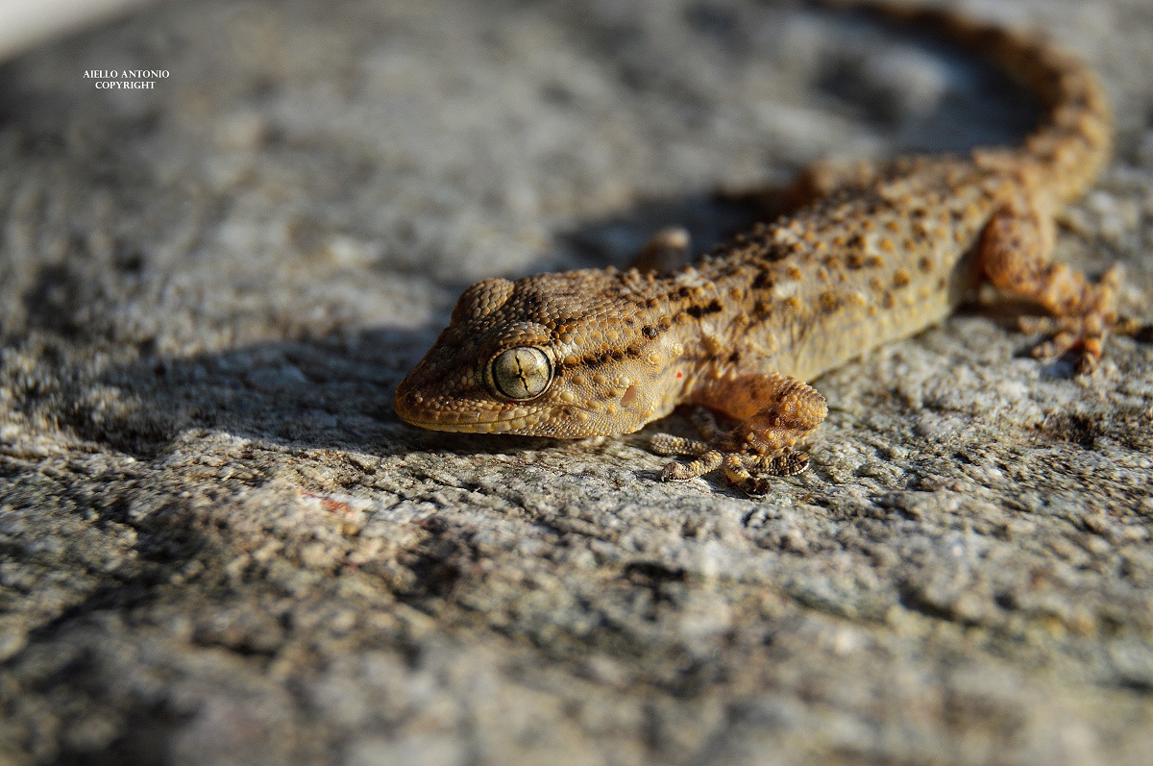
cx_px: 576
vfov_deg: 8.7
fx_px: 5038
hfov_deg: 13.1
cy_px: 383
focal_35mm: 158
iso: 100
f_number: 6.3
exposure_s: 1/100
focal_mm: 105
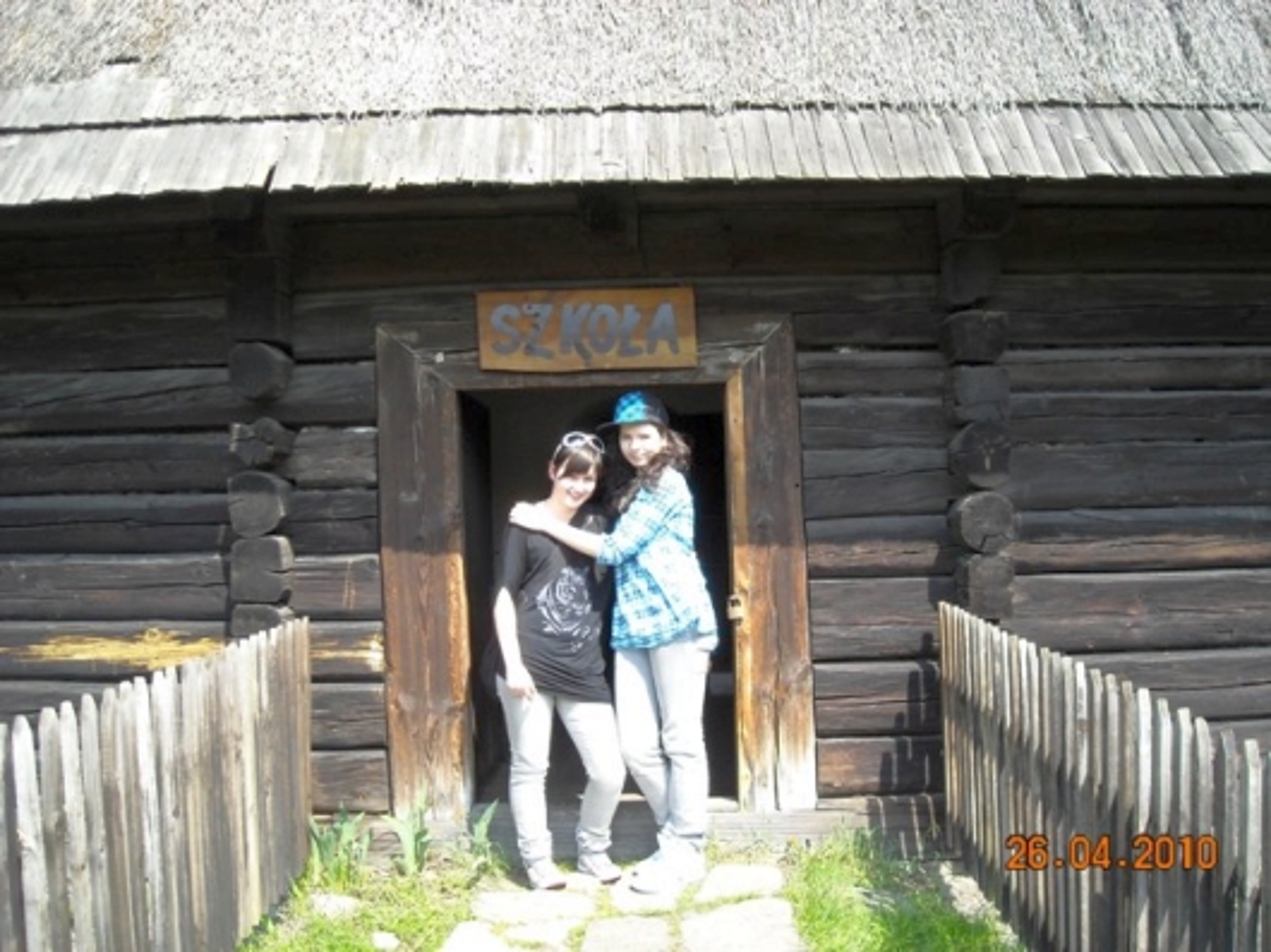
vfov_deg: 40.7
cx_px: 636
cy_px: 476
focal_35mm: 35
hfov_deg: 52.6
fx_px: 1285
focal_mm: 5.7
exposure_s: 1/250
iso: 84
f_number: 2.8
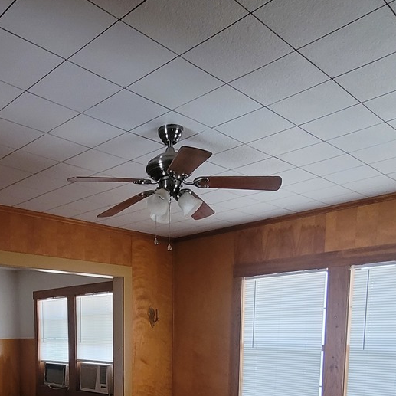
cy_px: 390
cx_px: 112
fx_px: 414
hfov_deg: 49.6
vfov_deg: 44.1
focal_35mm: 32
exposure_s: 1/30
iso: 320
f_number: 2.2
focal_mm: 2.2
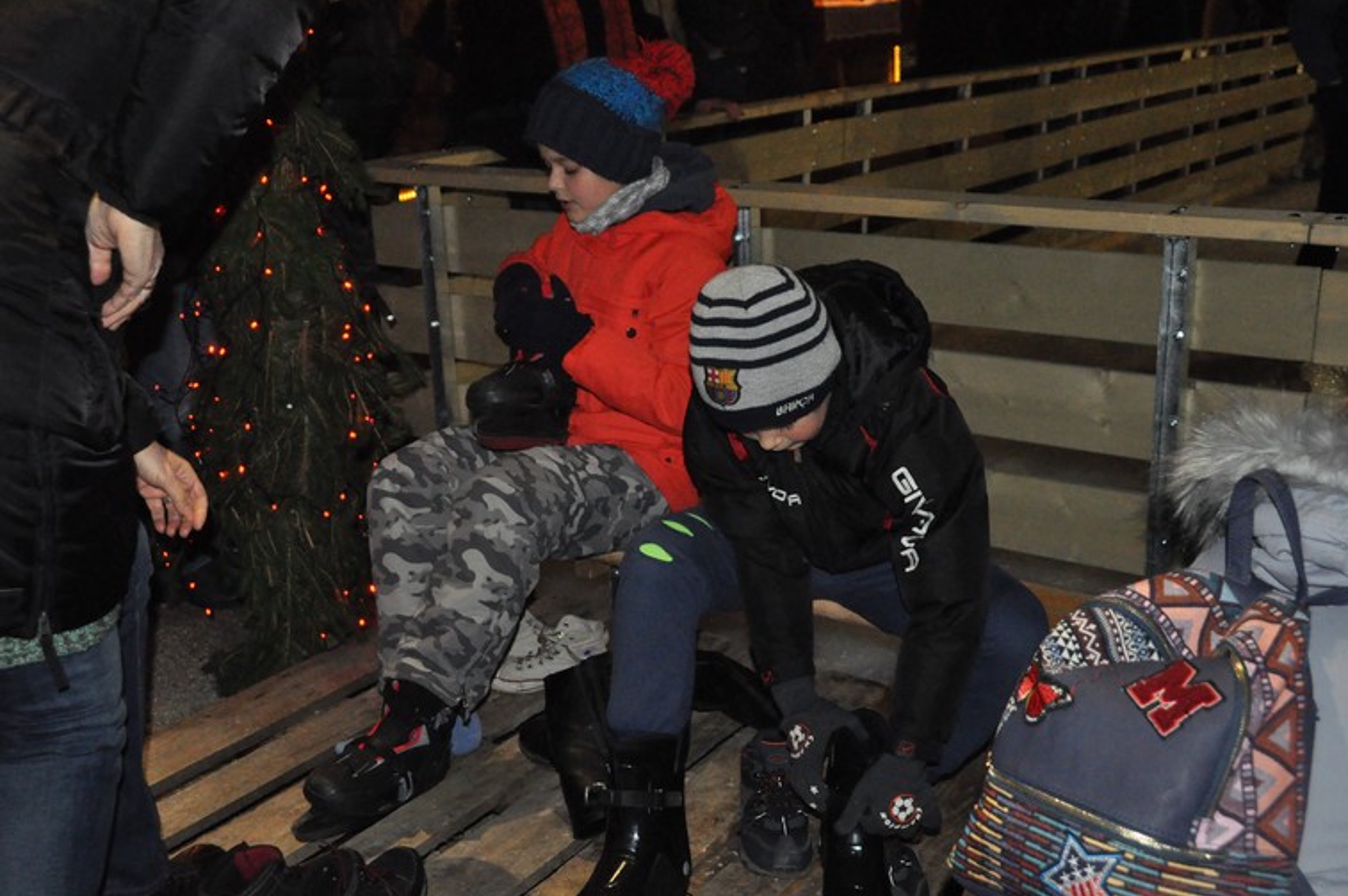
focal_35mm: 39
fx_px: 1459
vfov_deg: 34.1
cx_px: 702
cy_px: 484
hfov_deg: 49.6
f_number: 5
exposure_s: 1/80
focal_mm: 24
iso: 3200
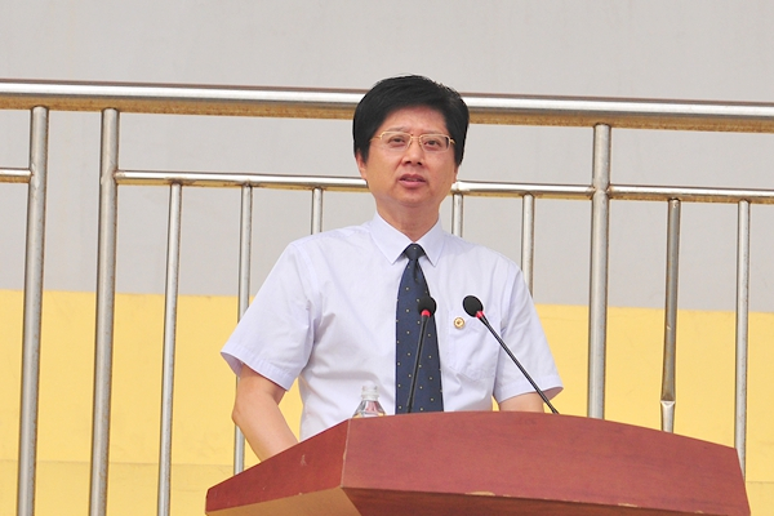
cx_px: 387
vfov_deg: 6.9
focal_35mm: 200
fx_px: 4300
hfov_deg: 10.3
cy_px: 258
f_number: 5.6
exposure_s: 1/2000
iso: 400
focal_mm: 200
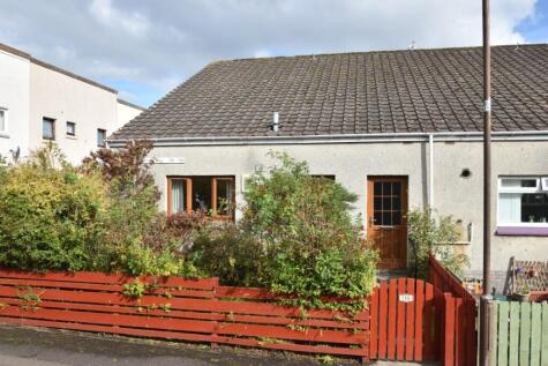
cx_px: 274
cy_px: 183
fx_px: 434
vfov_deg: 45.7
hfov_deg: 64.5
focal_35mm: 28
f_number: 4.5
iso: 100
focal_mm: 19
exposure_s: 1/640
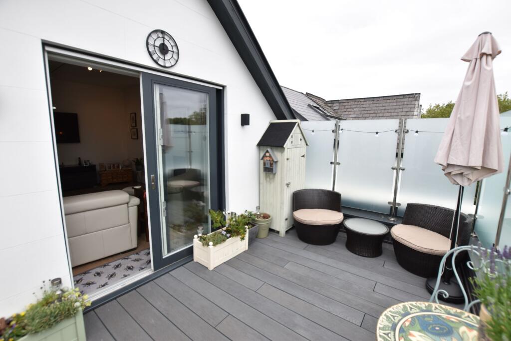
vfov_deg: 77.3
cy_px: 170
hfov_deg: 100.4
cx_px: 256
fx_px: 213
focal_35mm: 15
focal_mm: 10
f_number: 5.6
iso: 100
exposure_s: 1/125
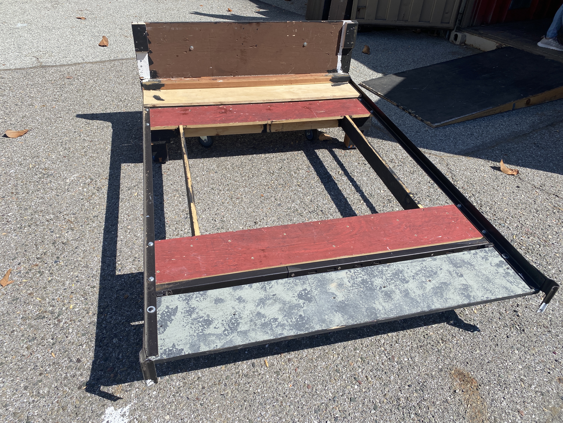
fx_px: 423
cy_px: 212
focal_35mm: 26
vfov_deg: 53.1
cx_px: 282
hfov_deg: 67.3
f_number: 1.8
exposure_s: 1/2967
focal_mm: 4.25
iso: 32
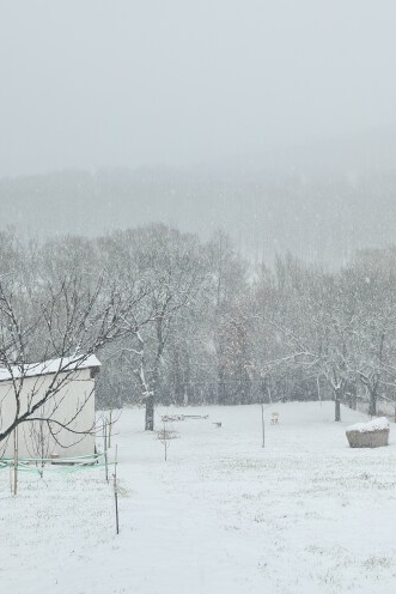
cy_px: 279
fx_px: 956
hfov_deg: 22.4
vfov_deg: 34.5
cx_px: 409
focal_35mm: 58
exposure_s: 1/228
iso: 25
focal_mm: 5.9
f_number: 2
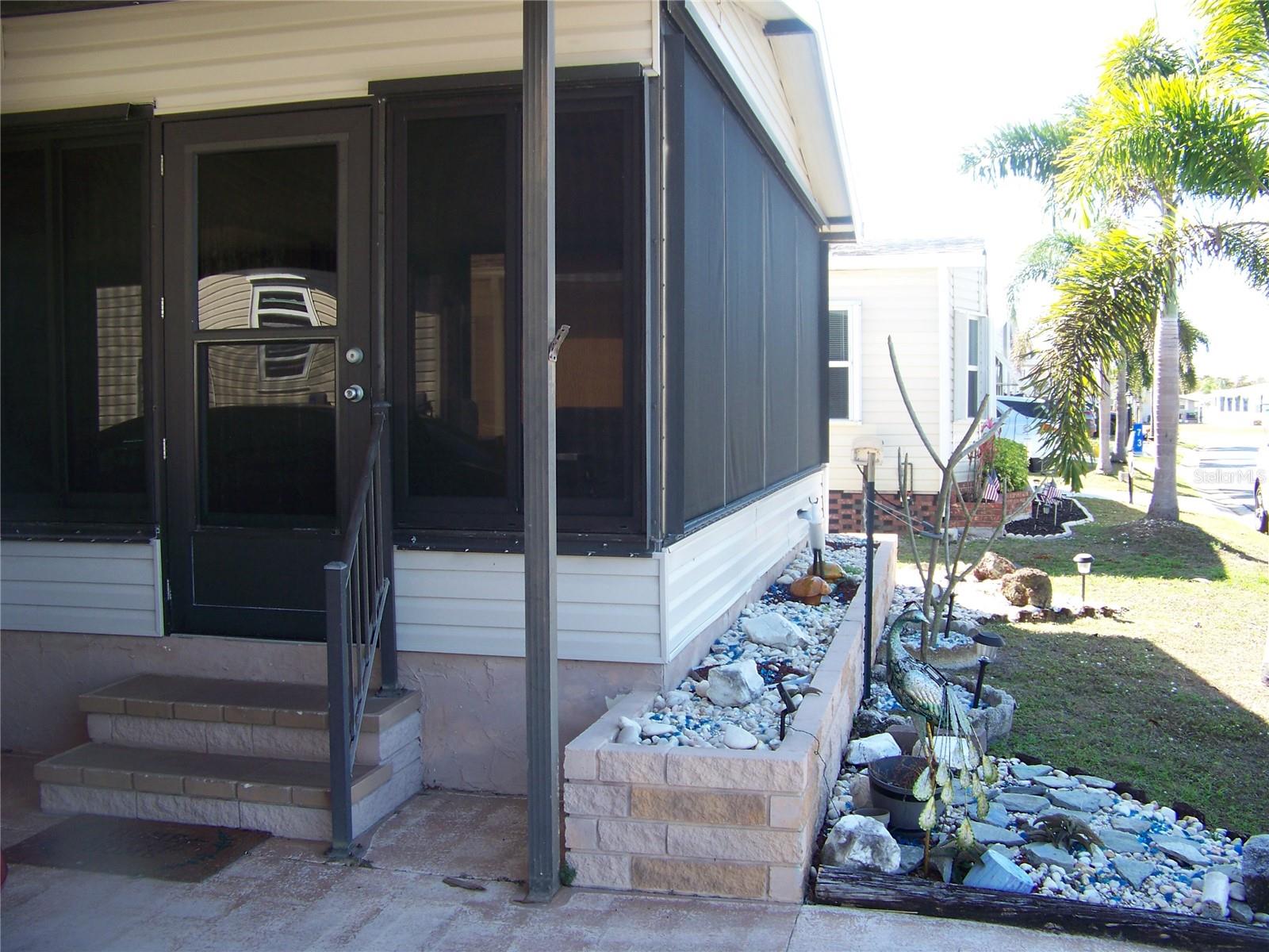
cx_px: 634
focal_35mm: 36
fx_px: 1320
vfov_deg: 39.7
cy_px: 476
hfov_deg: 51.4
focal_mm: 5.85
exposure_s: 1/125
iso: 64
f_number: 2.8
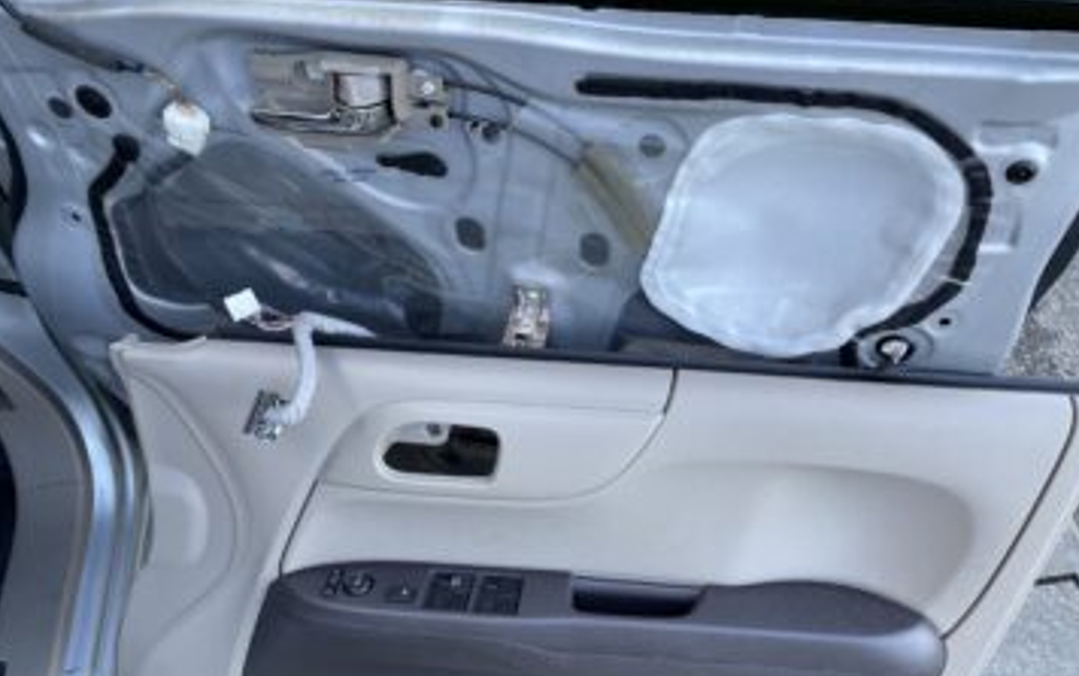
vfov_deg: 43.2
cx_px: 556
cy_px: 365
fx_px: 853
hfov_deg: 64.6
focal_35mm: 29
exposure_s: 1/121
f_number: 1.6
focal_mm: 4.2
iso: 40
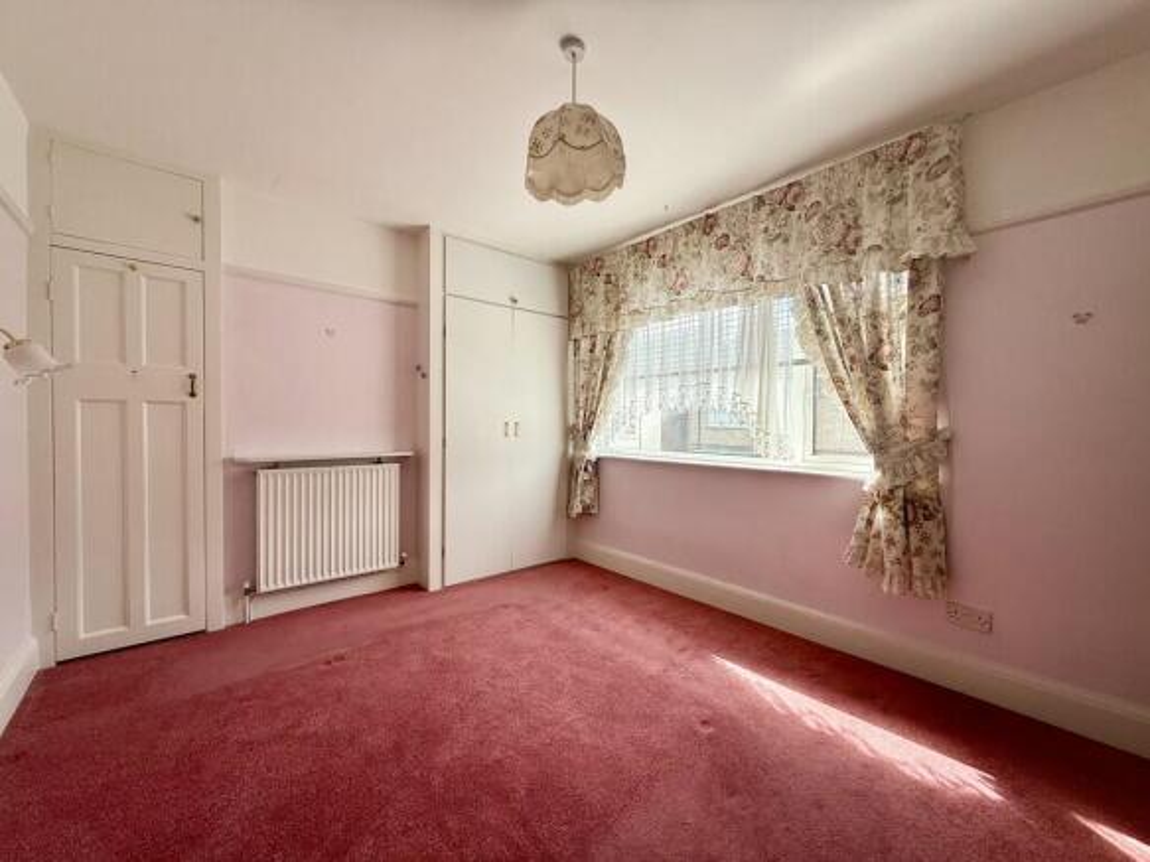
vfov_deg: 85.7
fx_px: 465
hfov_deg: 102.1
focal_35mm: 14
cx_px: 575
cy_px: 431
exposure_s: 1/329
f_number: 2.2
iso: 50
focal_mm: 2.22
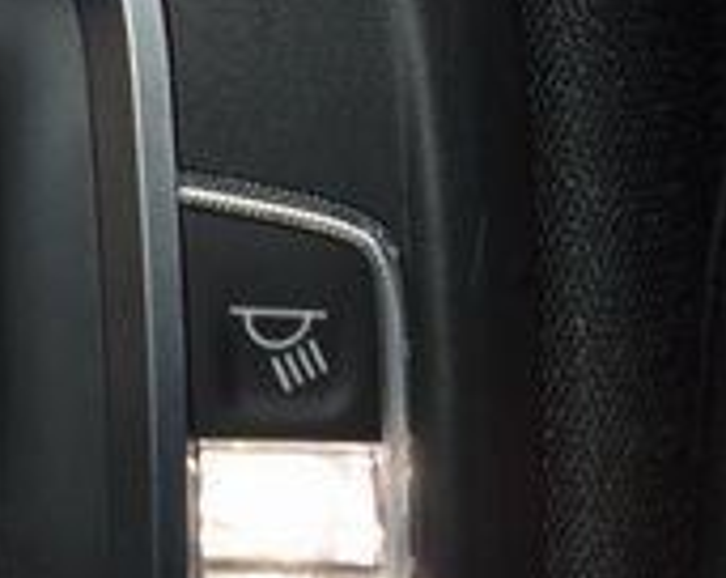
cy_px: 546
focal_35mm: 164
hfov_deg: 11.4
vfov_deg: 9.4
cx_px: -289
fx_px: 3511
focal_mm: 31
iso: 500
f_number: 4
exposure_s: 1/80
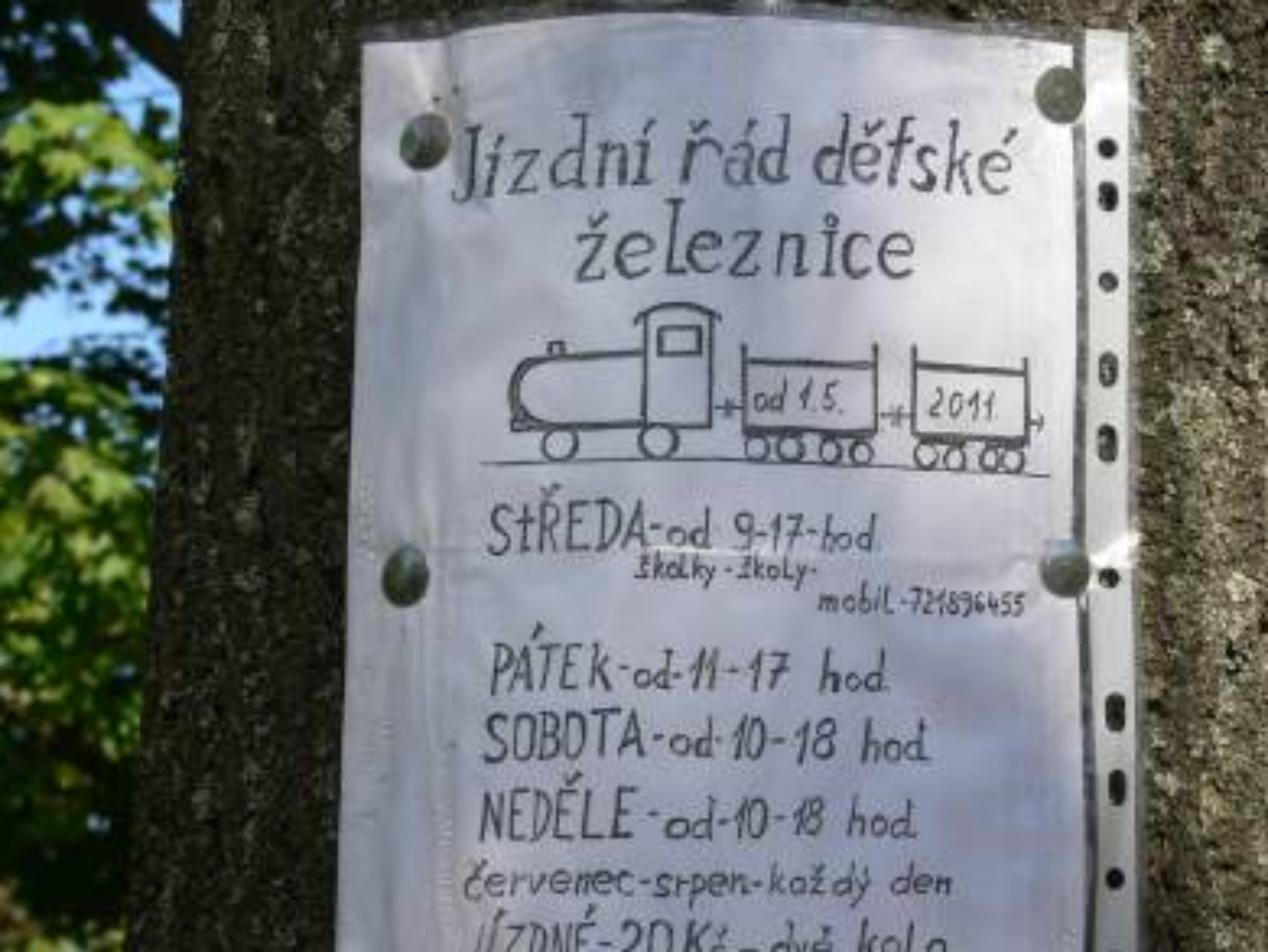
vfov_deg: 11.3
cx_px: 764
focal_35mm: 131
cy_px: 526
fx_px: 4802
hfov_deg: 15.0
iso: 100
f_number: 5.6
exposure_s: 1/320
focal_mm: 19.8
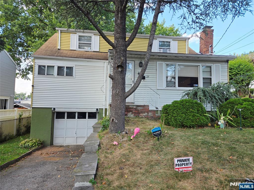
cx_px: 127
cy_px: 95
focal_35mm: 23
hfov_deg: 73.9
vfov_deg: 58.9
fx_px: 169
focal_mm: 5.4
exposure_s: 1/456
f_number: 1.8
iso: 25
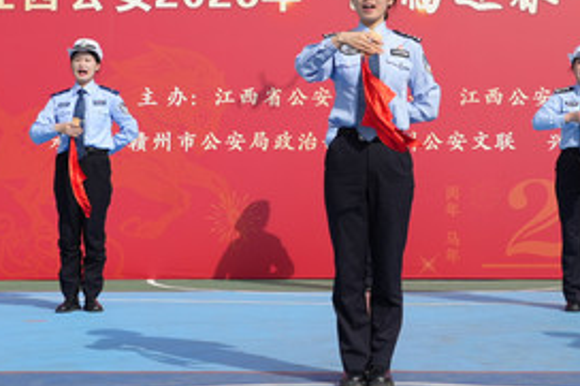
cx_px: 367
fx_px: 1449
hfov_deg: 22.6
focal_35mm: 90
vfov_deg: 15.0
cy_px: 48
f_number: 6.3
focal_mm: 33
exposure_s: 1/1000
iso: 200
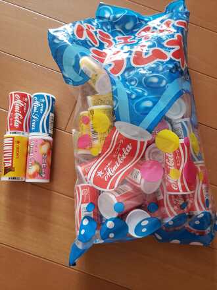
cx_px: 108
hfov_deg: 53.1
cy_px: 145
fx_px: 217
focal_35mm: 26
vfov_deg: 67.3
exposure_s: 1/31
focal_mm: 4.3
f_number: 1.5
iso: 250
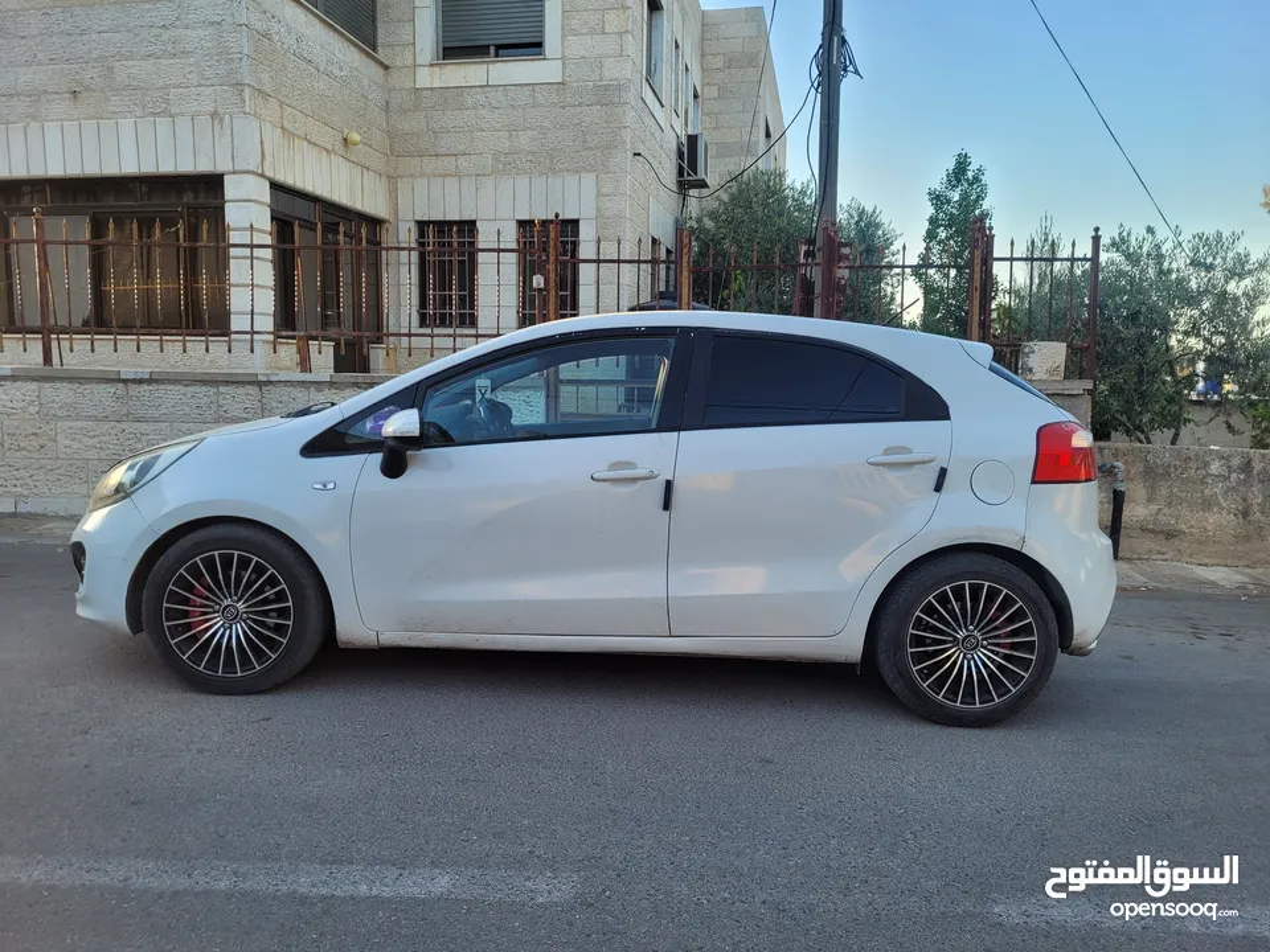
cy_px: 476
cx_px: 635
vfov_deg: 53.1
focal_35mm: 26
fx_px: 954
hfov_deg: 67.3
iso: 40
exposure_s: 1/256
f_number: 1.8
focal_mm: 5.4
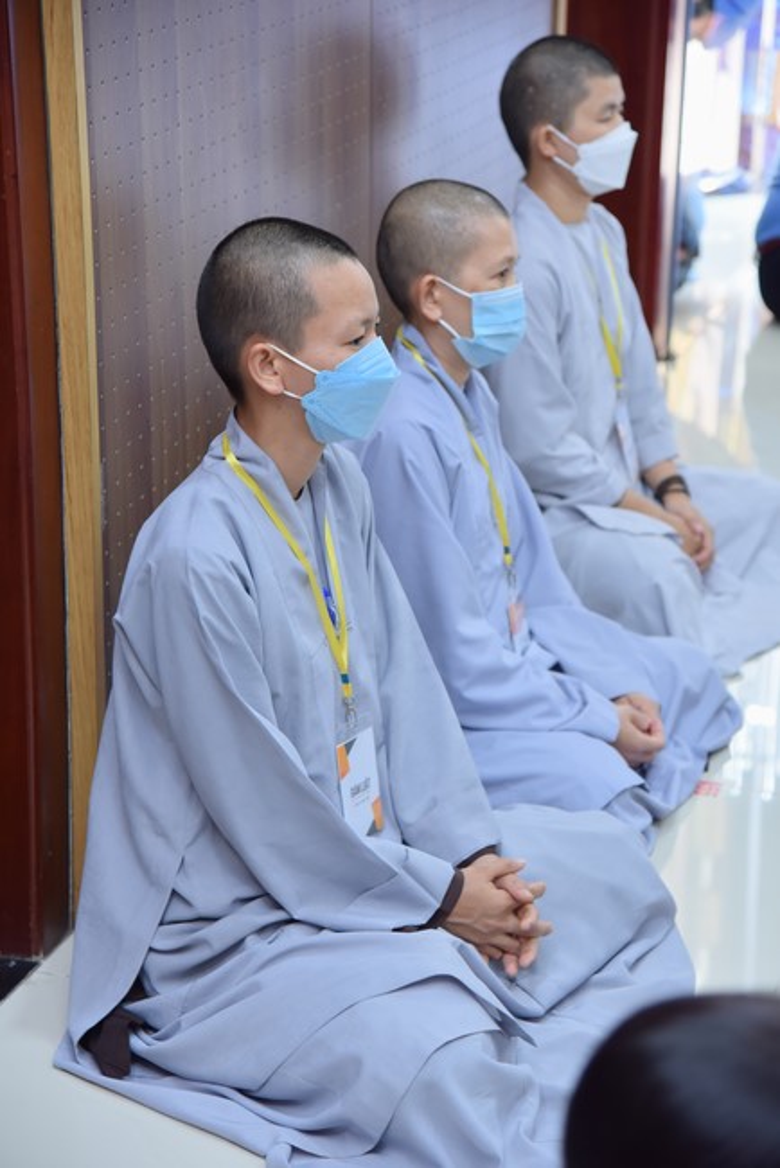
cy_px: 584
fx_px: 2759
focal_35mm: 85
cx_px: 390
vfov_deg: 23.9
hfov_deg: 16.1
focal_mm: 85
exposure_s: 1/25
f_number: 5
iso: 800
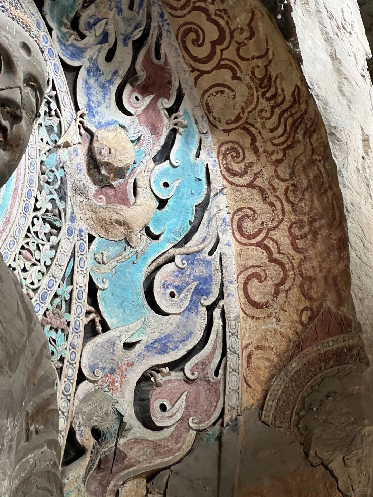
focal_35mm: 77
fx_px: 1106
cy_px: 248
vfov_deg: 25.3
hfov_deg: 19.1
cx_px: 186
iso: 1000
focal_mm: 9
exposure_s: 1/34
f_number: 2.8
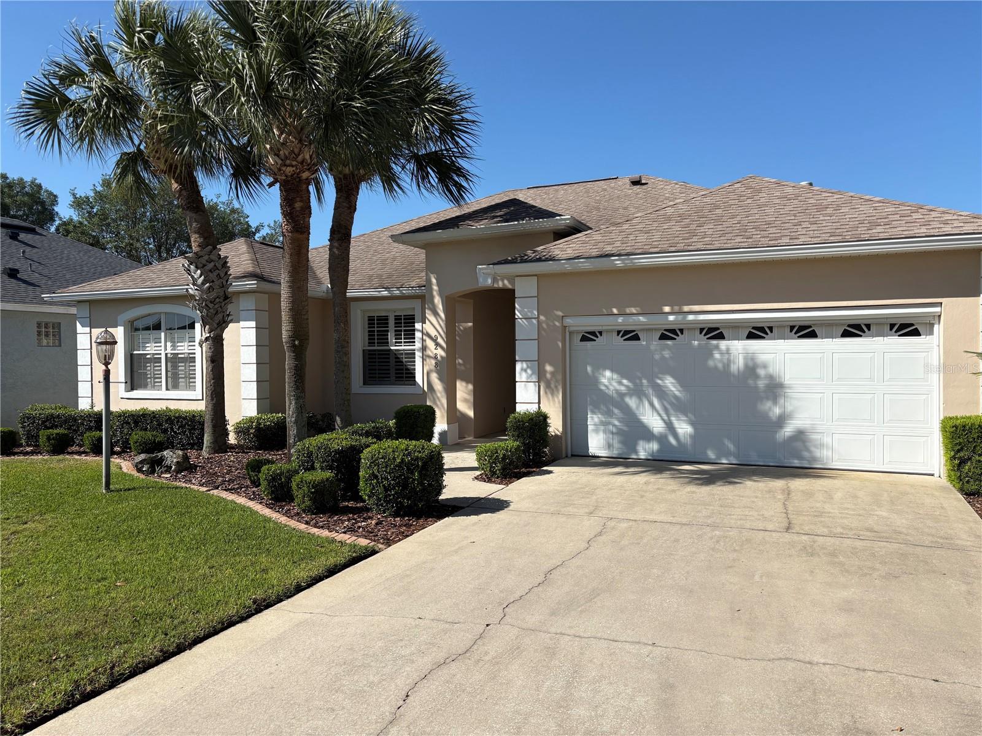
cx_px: 491
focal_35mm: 26
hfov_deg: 67.3
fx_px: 738
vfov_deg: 53.1
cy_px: 368
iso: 50
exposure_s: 1/4065
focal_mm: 5.96
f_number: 1.6
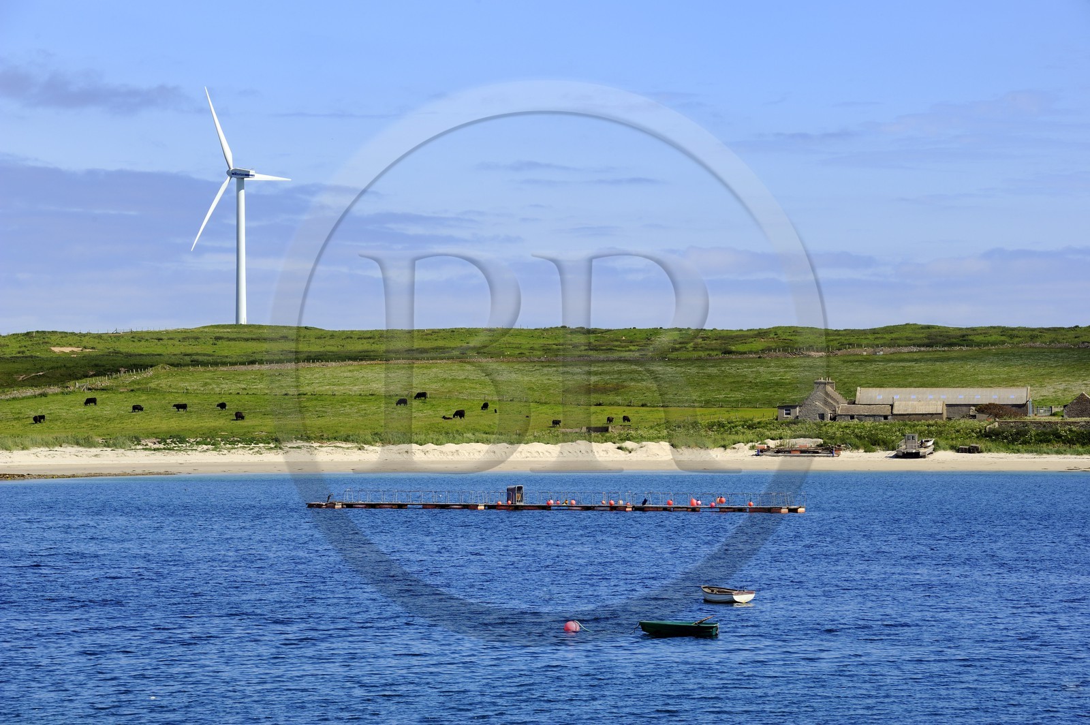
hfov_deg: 15.2
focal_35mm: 135
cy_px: 362
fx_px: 4084
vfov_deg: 10.1
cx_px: 545
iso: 200
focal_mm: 135
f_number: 11
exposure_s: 1/250
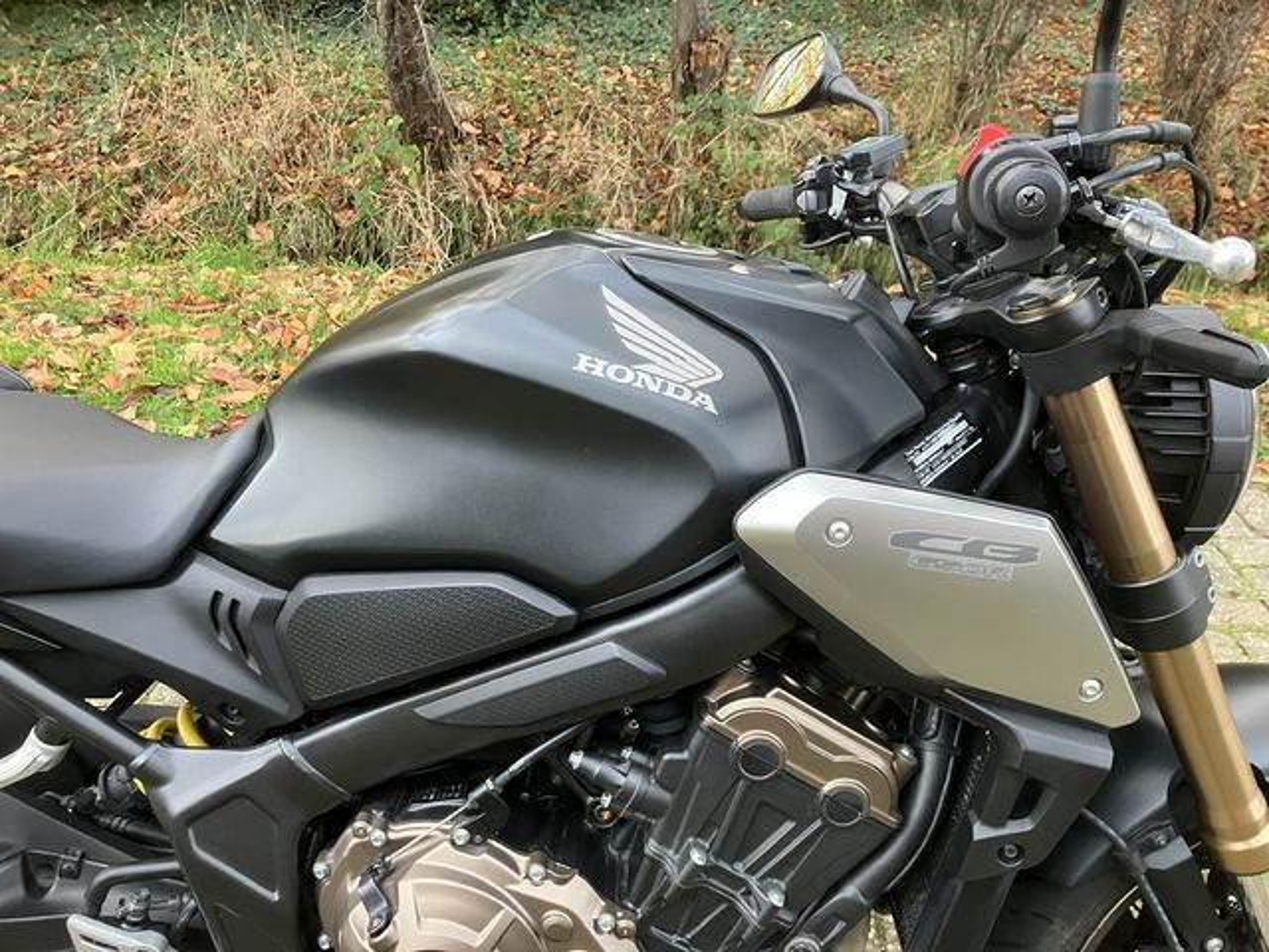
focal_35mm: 28
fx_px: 1026
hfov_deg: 63.4
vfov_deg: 49.7
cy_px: 476
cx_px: 634
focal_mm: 3.99
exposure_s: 1/60
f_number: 1.8
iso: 250
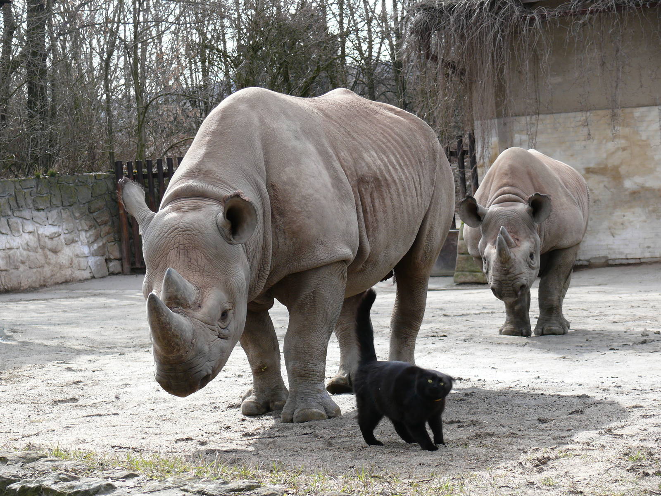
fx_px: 1986
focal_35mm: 104
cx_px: 330
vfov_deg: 14.2
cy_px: 248
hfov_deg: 18.9
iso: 100
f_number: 4
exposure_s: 1/250
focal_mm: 22
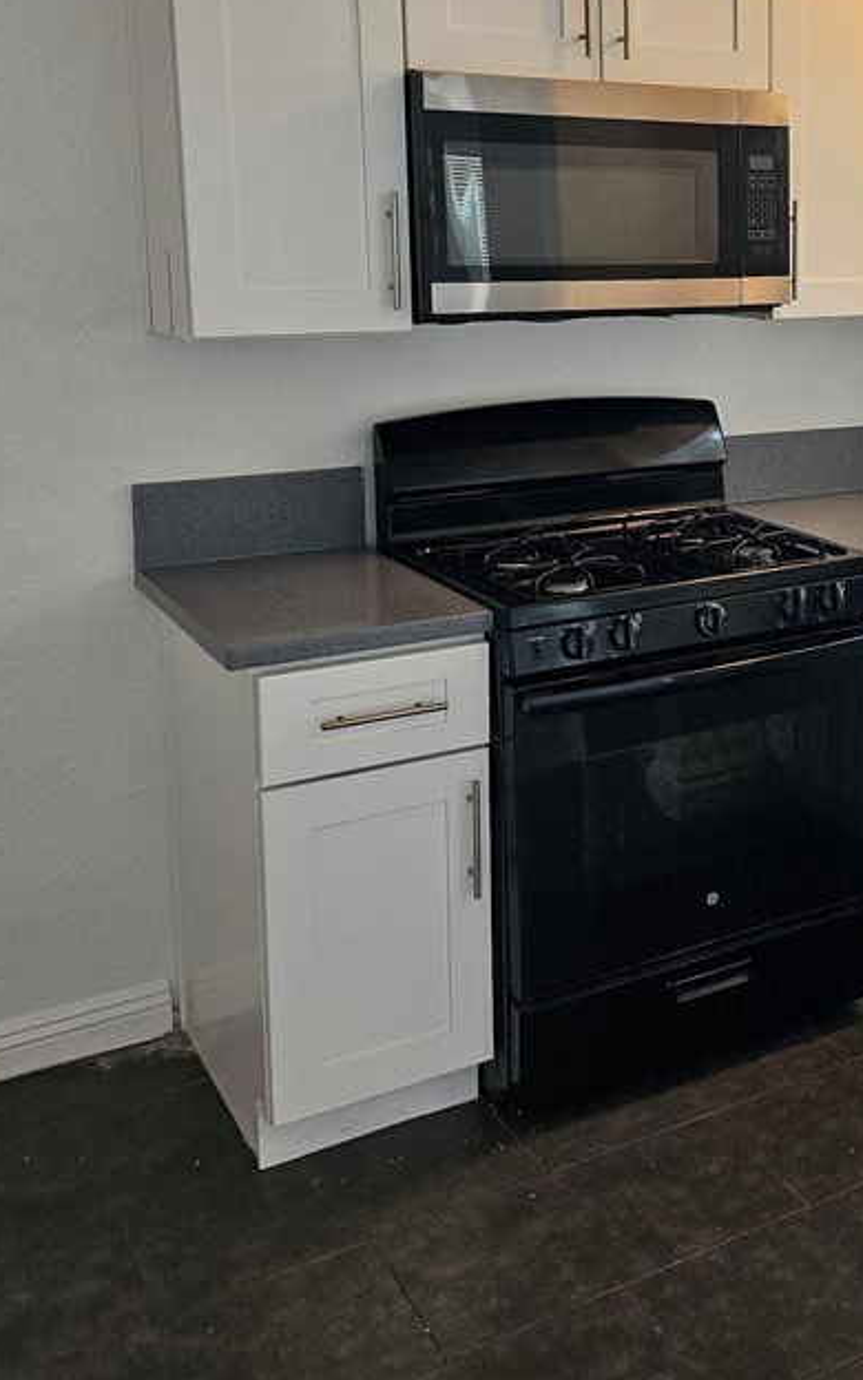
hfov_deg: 30.5
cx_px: 783
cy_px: 431
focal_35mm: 40
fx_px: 1505
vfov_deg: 48.2
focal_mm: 6.3
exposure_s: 1/120
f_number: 1.7
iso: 250
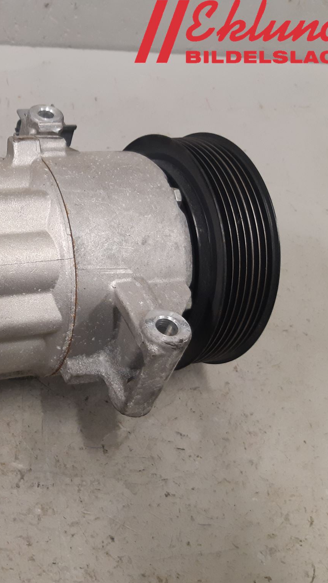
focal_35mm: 38
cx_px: -22
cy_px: 292
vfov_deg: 52.8
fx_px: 588
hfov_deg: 28.6
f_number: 1.7
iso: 160
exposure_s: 1/50
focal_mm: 3.93
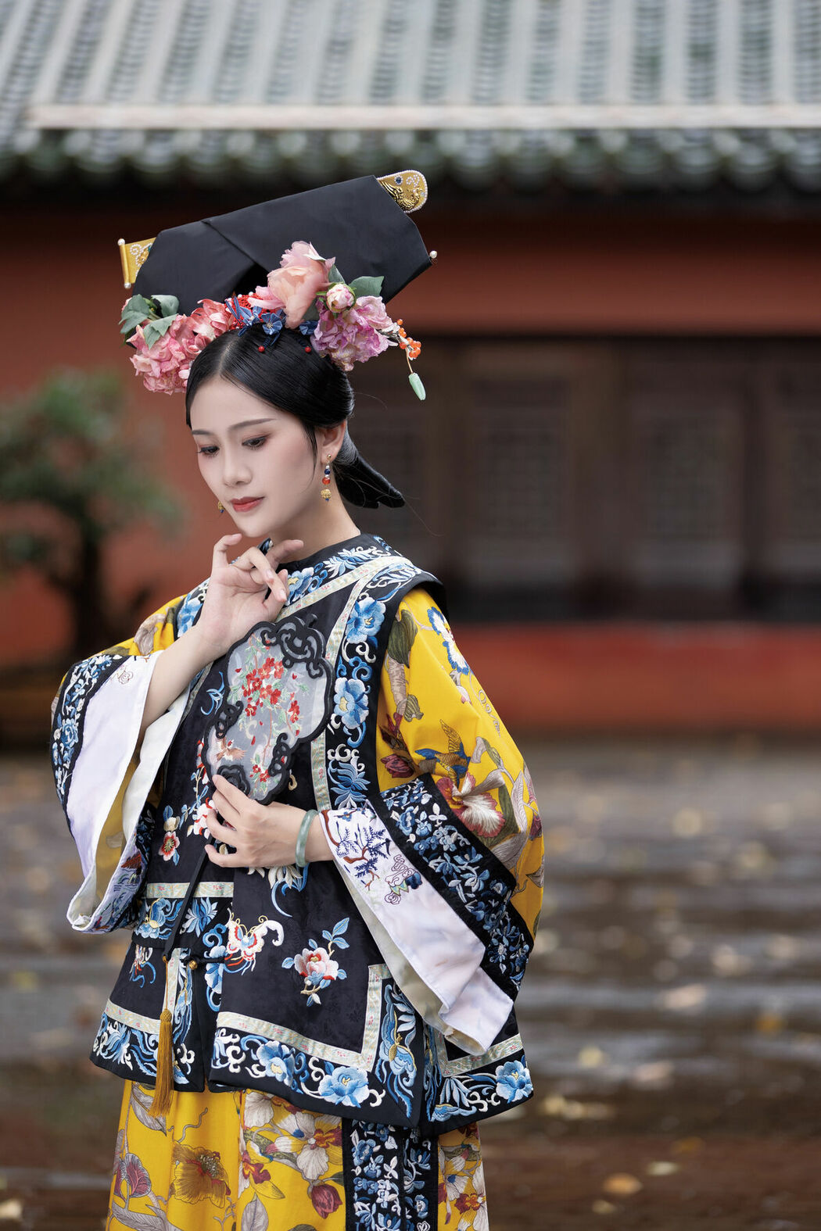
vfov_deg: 16.8
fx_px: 4173
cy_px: 616
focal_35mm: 122
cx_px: 410
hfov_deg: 11.2
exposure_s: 1/1000
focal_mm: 123
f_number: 2.8
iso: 160
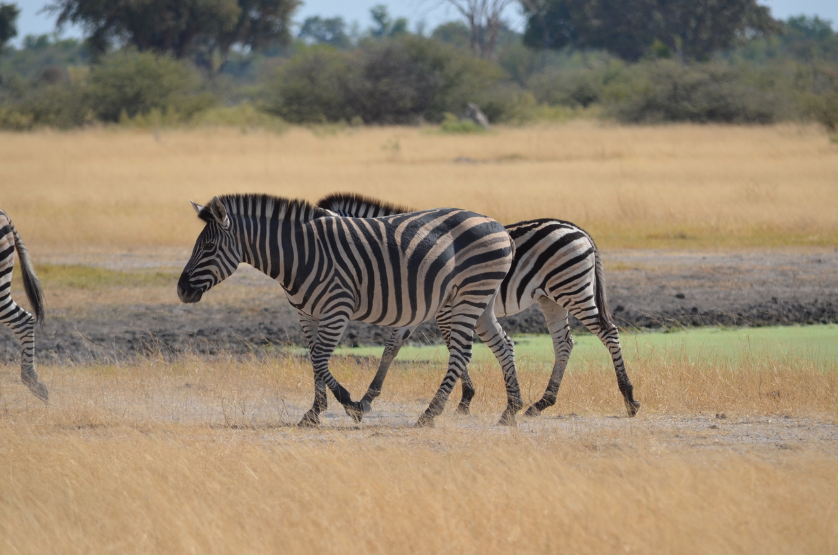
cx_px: 419
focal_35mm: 450
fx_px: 10454
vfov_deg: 3.0
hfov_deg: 4.6
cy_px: 278
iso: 200
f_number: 7.1
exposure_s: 1/800
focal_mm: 300
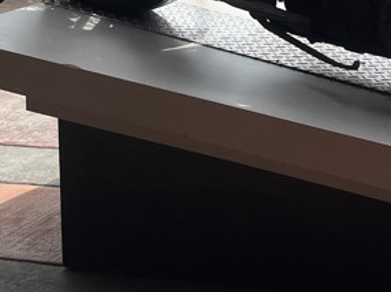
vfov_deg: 13.8
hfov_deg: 18.4
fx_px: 1095
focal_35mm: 97
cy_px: -209
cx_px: 554
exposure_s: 1/4149
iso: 50
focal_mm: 5.1
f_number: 1.6
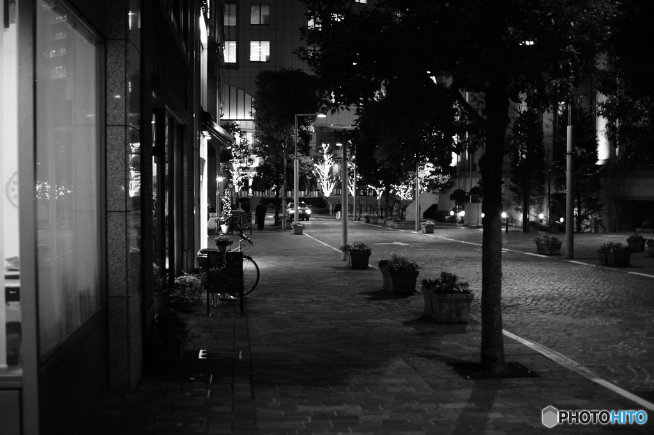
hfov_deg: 43.6
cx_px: 327
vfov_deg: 29.8
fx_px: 817
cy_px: 218
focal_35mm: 45
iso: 100
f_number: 1.4
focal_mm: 30
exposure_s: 1/10
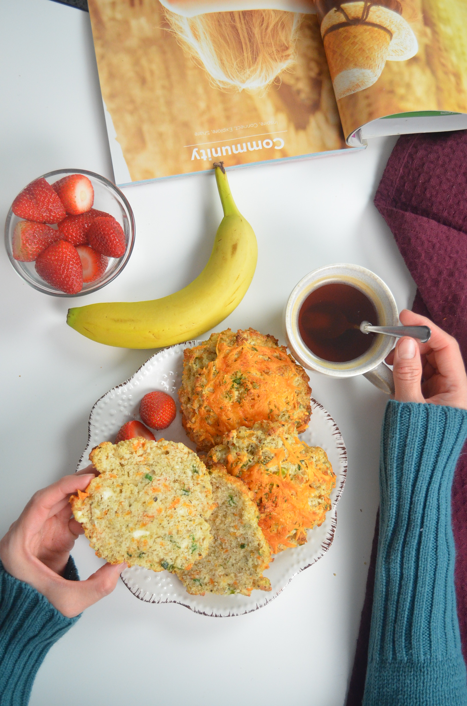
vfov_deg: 53.2
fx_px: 704
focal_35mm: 36
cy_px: 353
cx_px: 234
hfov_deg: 36.7
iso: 1600
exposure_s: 1/45
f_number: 4
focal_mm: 24
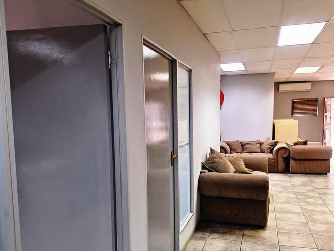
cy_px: 142
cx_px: 186
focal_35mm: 28
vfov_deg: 49.6
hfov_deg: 63.3
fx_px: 270
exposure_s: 1/40
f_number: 1.8
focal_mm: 5.54
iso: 125
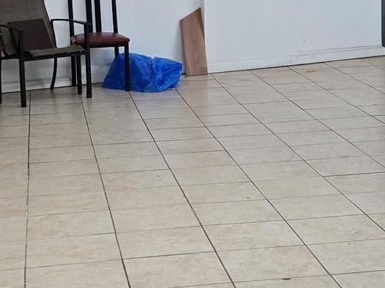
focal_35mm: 96
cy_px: 83
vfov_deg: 15.3
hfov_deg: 20.4
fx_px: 1067
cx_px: 249
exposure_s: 1/120
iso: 100
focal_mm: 5.4
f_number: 1.8
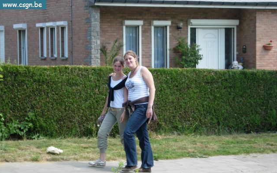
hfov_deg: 17.2
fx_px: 913
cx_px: 138
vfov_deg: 10.8
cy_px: 104
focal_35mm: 121
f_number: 4.9
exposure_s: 1/166
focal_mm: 23.4
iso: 64
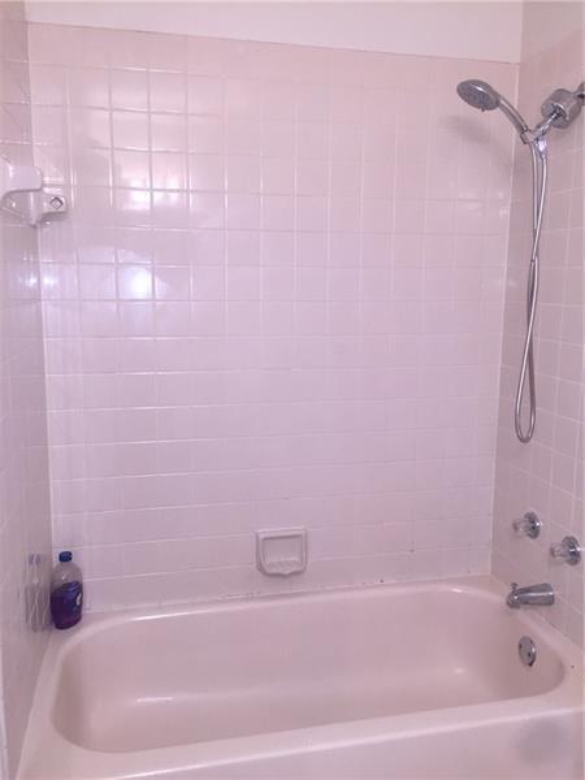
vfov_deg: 61.7
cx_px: 292
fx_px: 653
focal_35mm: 29
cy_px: 390
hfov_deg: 48.2
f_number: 2.2
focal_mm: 4.15
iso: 80
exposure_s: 1/30
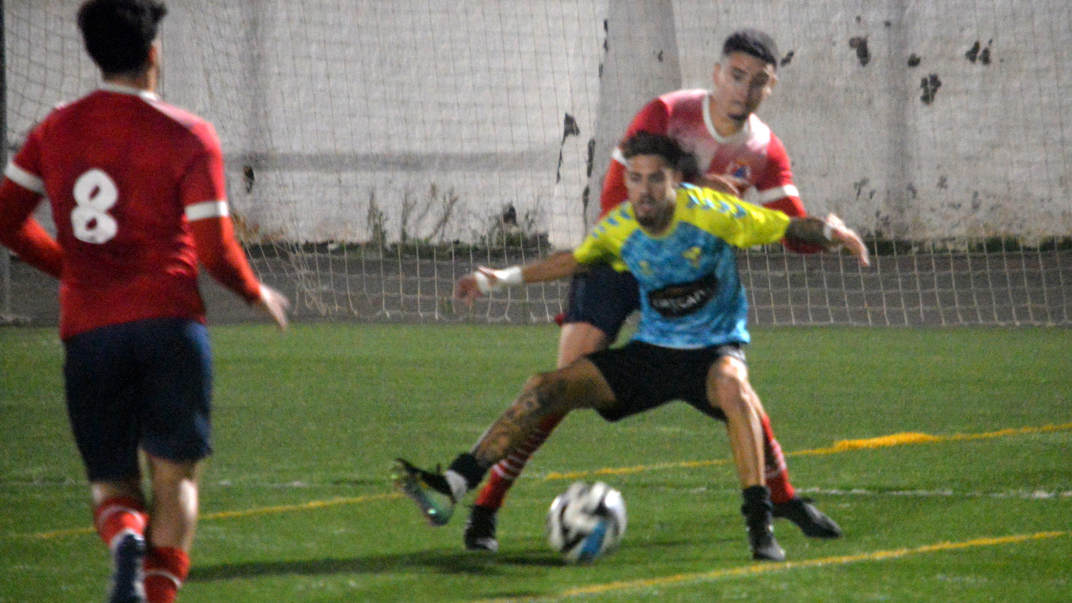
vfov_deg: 3.9
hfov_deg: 7.0
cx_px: 537
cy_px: 309
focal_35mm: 308
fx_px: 8741
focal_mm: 195
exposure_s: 1/160
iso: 6400
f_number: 5
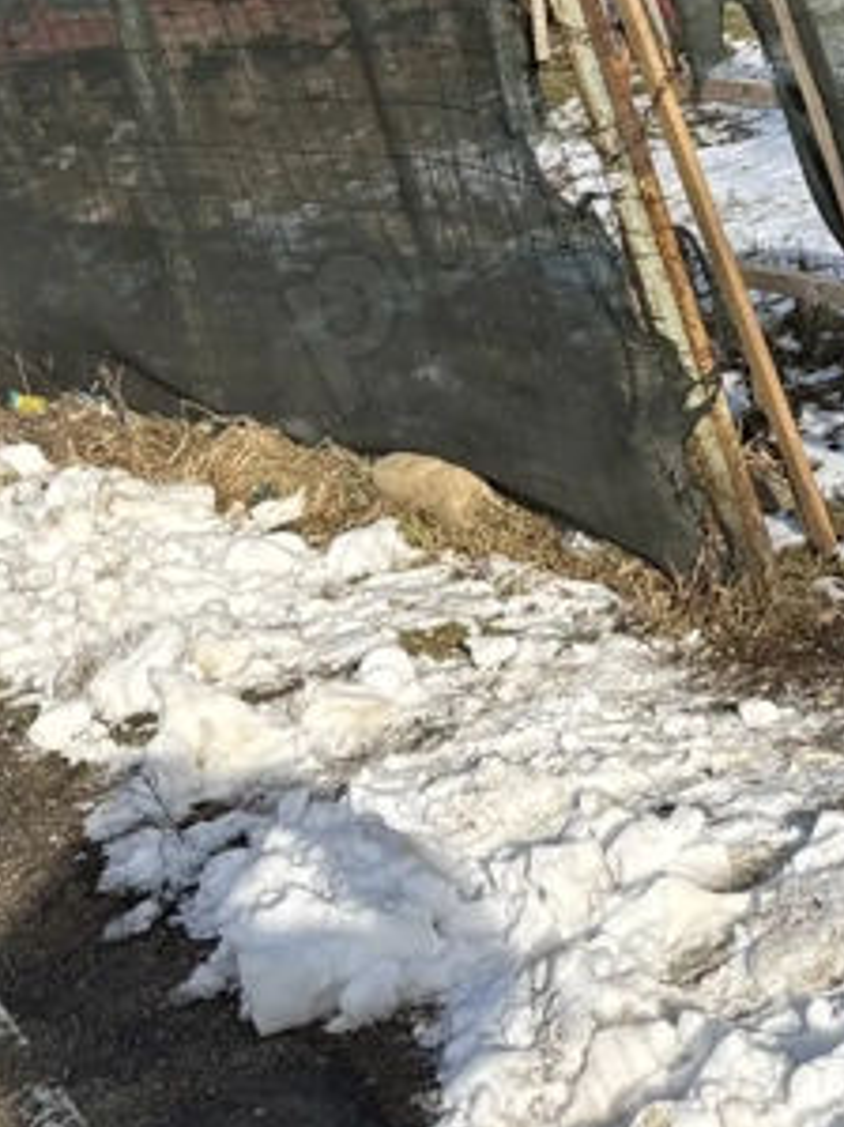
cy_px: 136
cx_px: 1119
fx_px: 2830
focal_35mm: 87
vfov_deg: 22.0
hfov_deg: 16.0
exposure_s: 1/2865
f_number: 1.6
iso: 50
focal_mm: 5.96
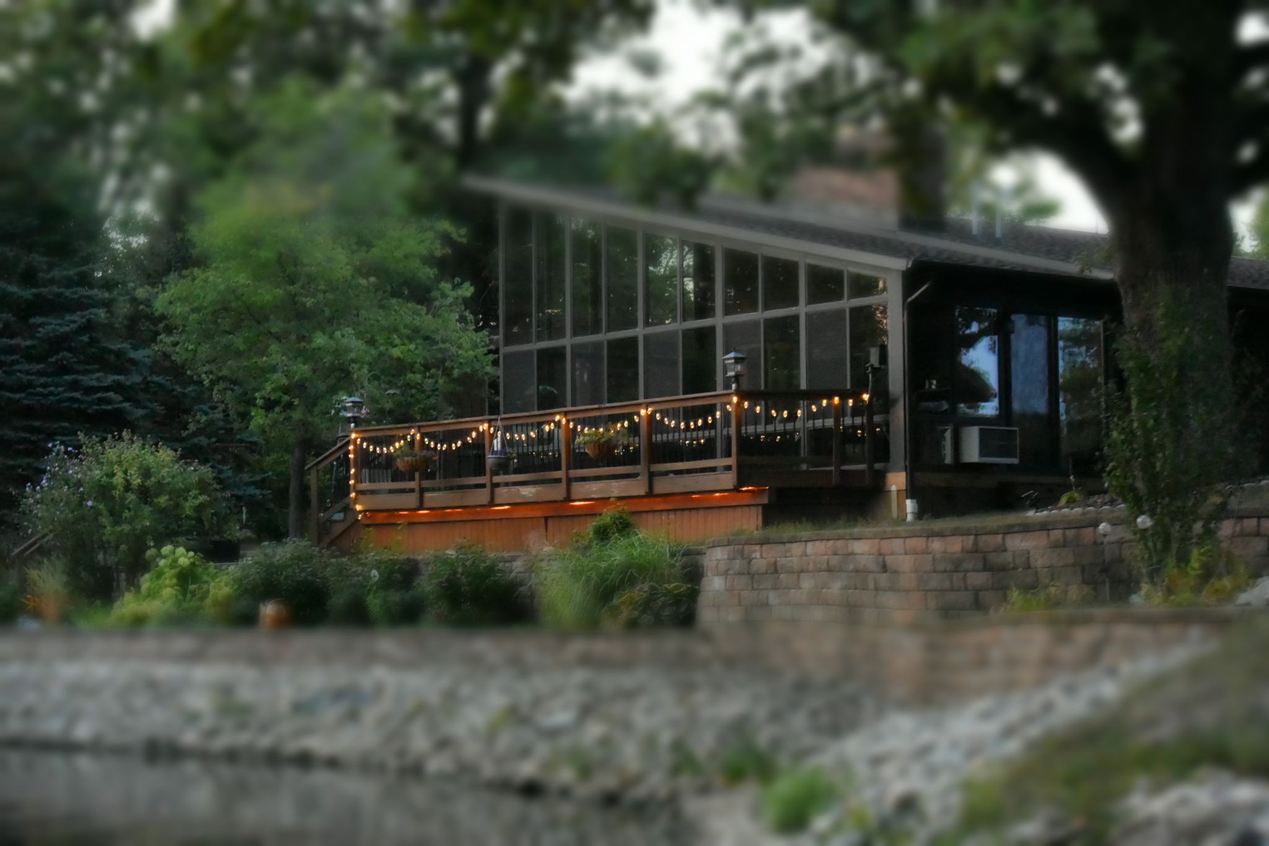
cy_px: 423
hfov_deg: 25.1
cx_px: 634
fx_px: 2855
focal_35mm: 81
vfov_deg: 16.9
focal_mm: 30
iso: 3200
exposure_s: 1/30
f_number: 3.8
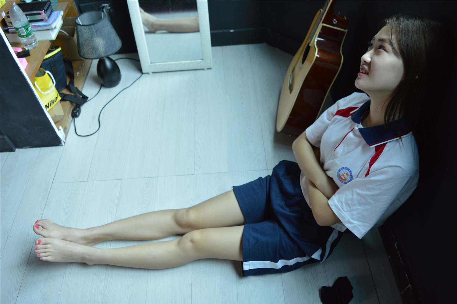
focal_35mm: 27
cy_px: 152
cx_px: 228
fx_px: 342
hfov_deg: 67.4
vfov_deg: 47.8
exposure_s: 1/80
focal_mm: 18
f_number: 4.5
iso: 400
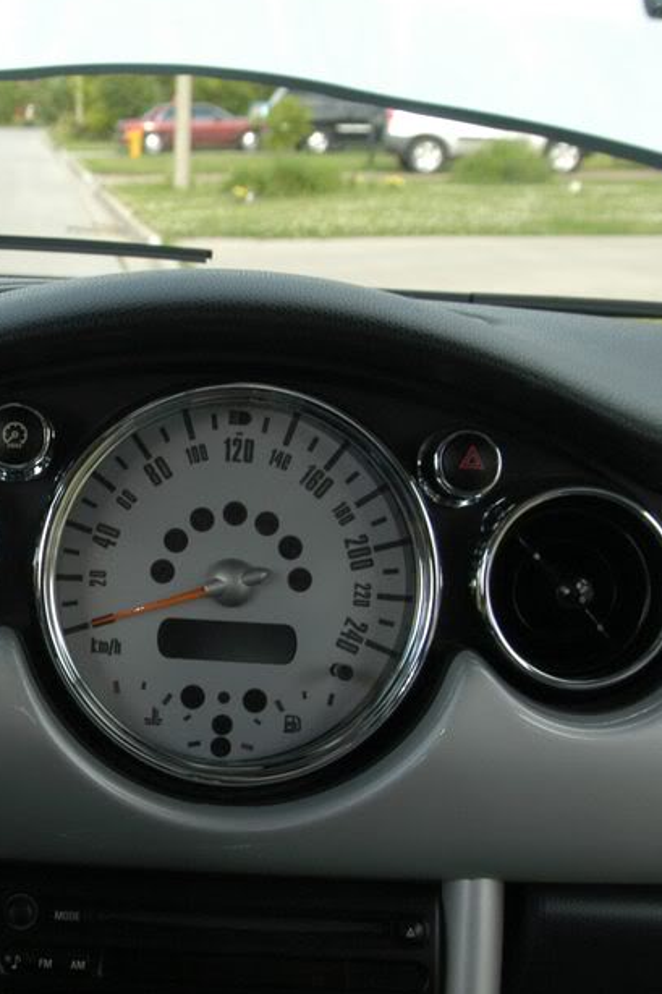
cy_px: 529
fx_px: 1656
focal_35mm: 60
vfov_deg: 33.4
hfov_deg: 21.9
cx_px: 15
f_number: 7.1
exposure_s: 1/180
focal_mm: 24
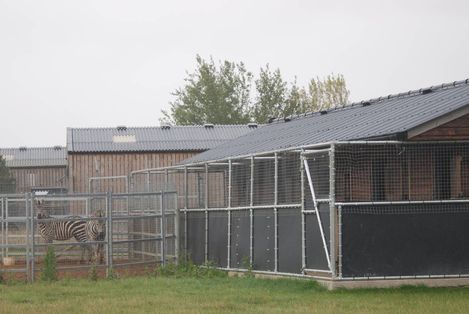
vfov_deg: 9.6
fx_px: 1878
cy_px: 182
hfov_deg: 14.2
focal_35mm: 144
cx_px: 218
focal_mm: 70
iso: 200
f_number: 4
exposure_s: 1/250
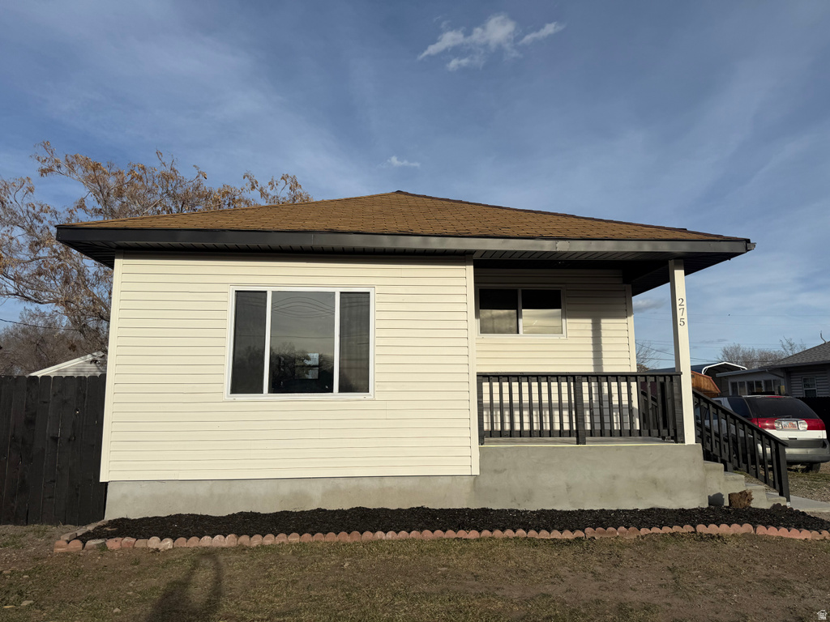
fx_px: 575
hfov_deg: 71.6
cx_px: 415
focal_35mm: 24
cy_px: 311
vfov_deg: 56.8
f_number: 1.78
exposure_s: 1/7353
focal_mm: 6.76
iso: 80
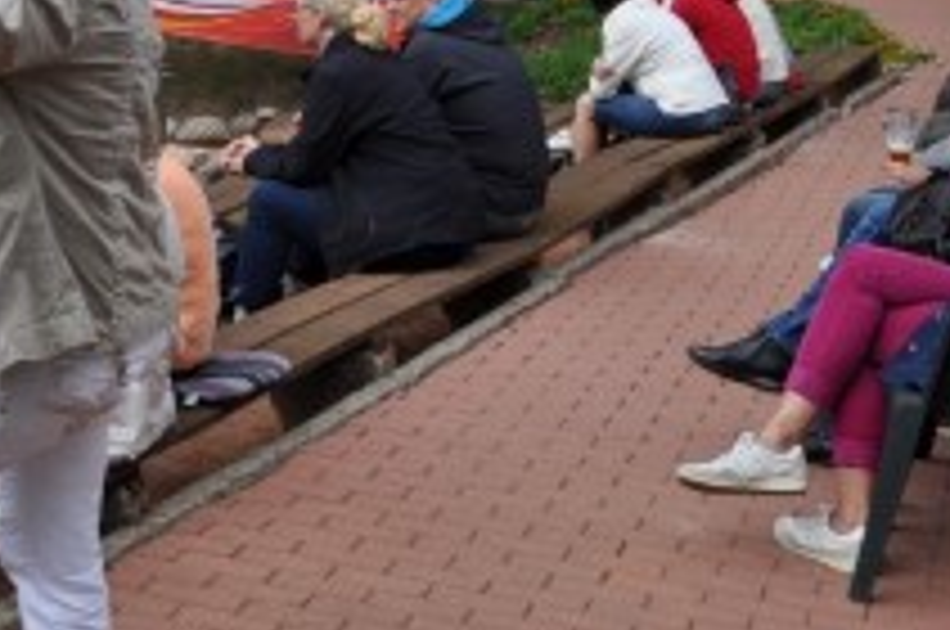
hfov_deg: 20.5
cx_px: -144
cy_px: 99
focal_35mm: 94
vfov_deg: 14.4
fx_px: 2477
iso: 200
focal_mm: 22
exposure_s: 1/200
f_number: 7.1
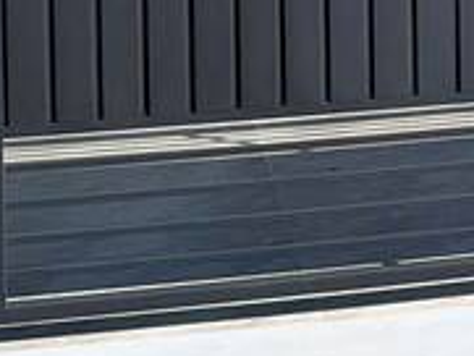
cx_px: 1110
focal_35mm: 191
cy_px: -267
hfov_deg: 9.3
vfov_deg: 7.6
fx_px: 2617
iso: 80
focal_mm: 6.76
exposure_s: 1/6410
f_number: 1.78
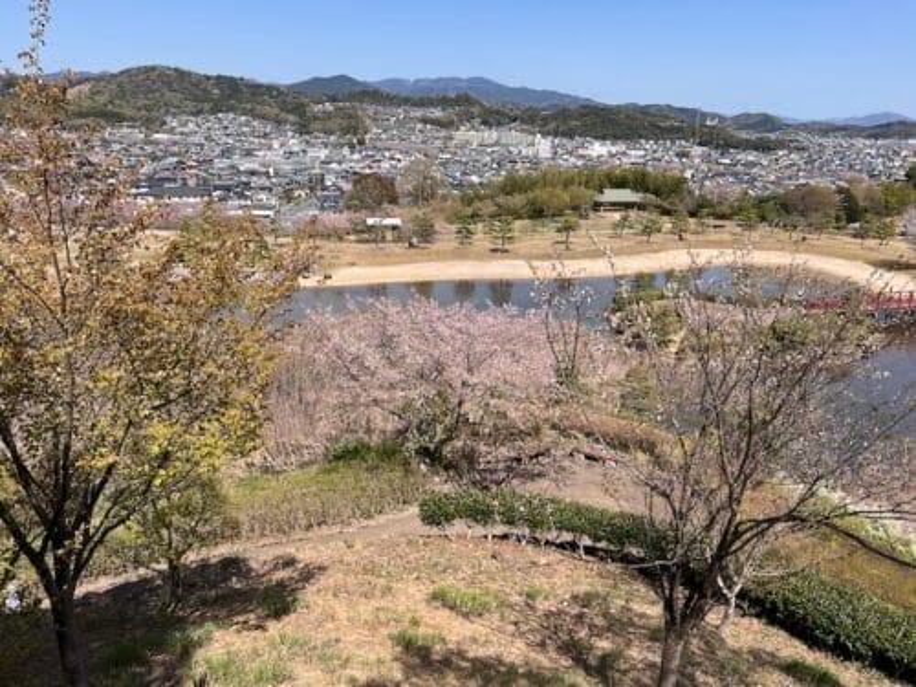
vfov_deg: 53.1
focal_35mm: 26
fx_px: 688
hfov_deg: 67.3
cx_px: 458
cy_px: 344
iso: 50
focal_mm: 5.7
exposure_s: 1/3165
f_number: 1.5
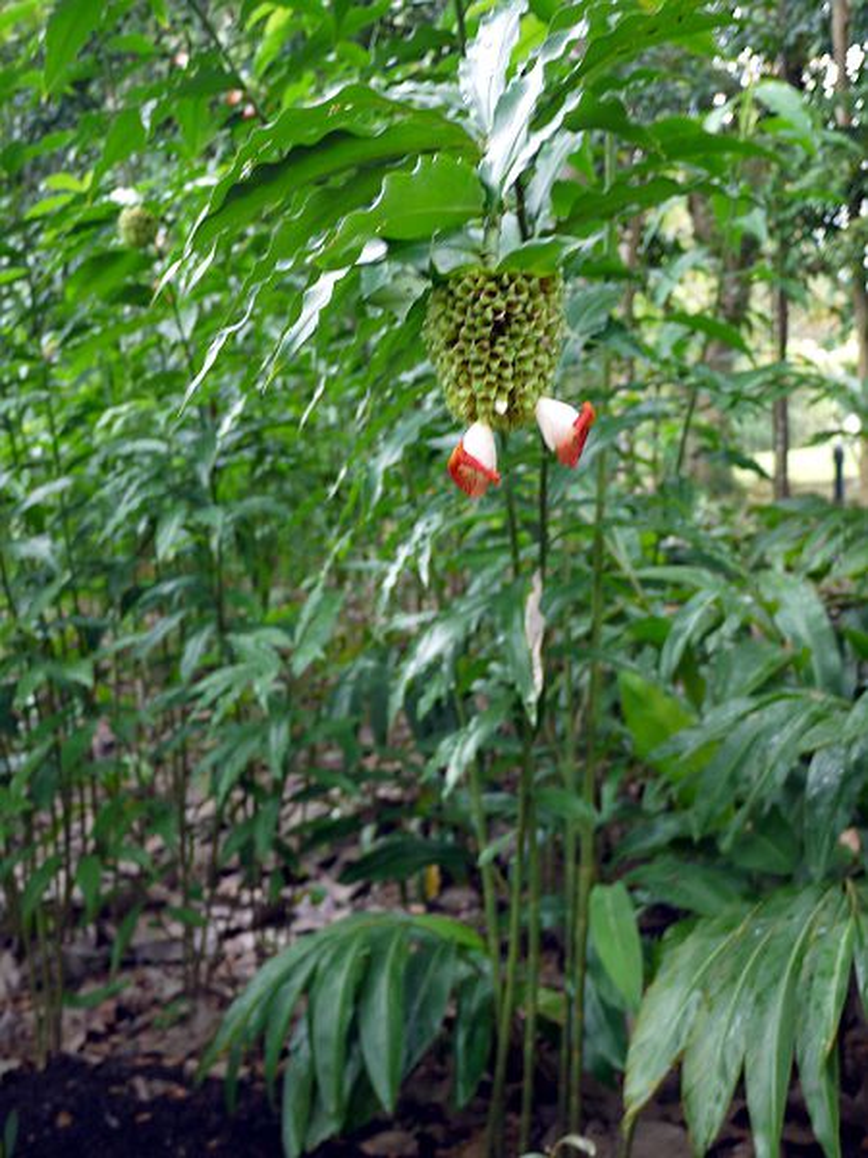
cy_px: 579
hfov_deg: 36.8
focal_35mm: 39
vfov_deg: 47.9
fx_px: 1304
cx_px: 434
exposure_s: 1/60
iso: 250
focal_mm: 14
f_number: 2.5
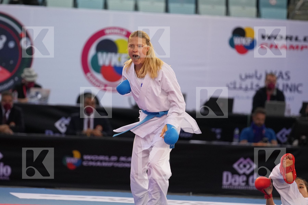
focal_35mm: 300
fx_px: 2566
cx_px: 154
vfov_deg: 4.6
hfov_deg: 6.9
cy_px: 102
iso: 2000
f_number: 2.8
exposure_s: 1/1000
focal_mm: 200
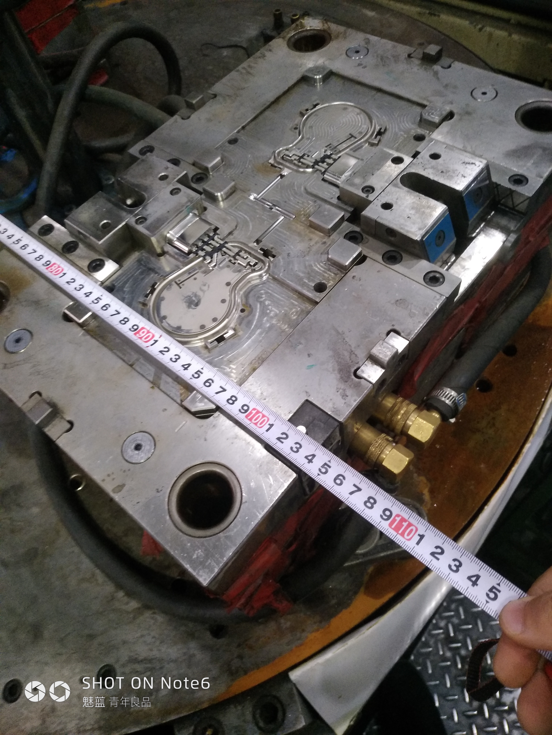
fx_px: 510
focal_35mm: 24
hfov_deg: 56.8
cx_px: 276
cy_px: 368
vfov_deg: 71.6
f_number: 1.9
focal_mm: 3.94
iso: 687
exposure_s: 1/25
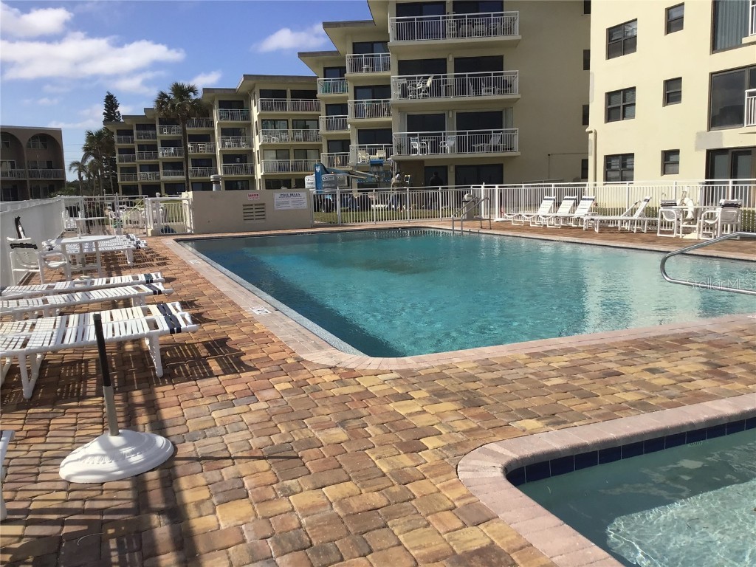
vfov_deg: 45.4
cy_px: 284
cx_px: 378
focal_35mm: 31
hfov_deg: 58.4
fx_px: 677
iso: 25
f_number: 2.4
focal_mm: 3.3
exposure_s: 1/2146
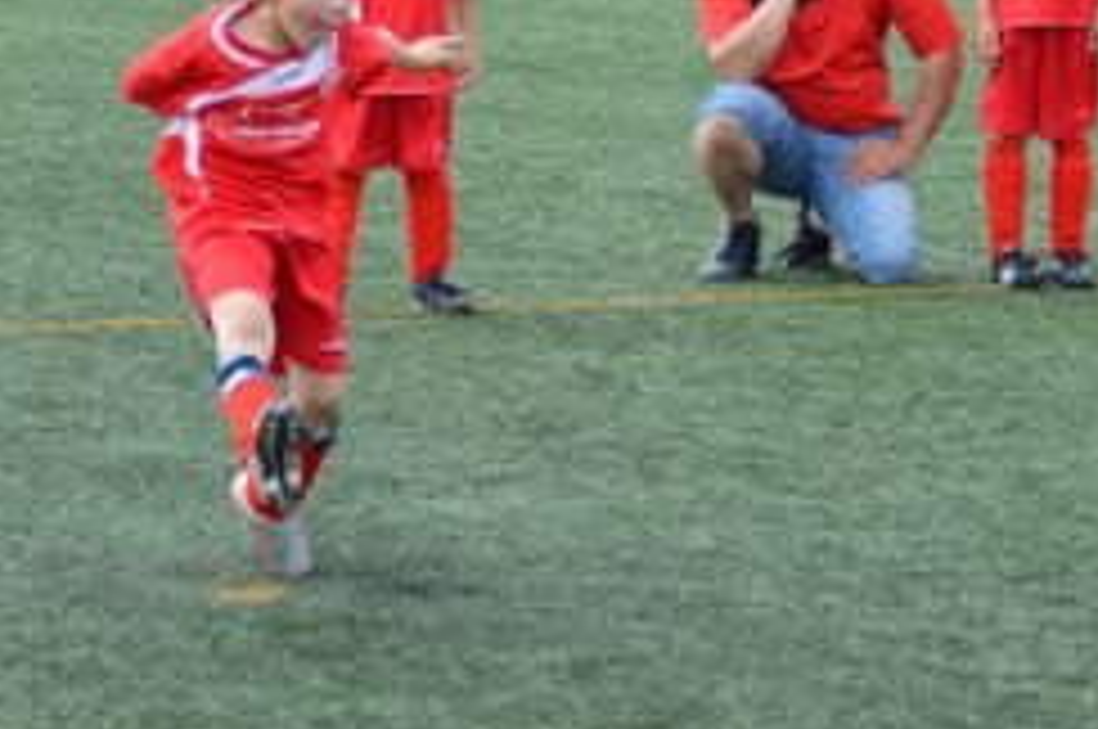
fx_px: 7317
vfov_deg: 5.7
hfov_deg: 8.6
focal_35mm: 240
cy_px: 173
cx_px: 446
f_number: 5
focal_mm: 65
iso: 400
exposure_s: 1/800
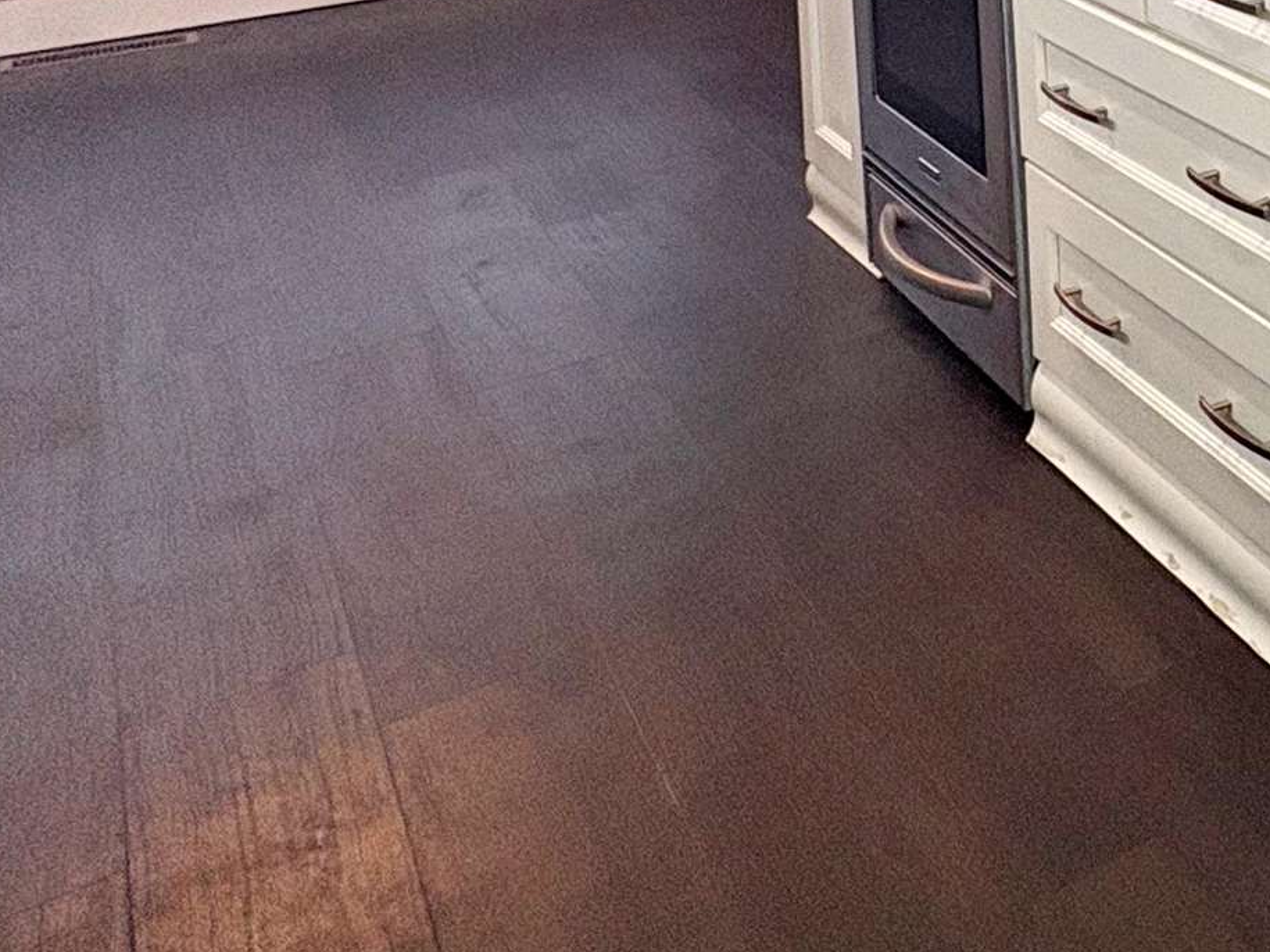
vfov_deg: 25.3
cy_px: -375
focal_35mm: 47
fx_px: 1724
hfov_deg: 26.5
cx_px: 1985
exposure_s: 1/60
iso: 125
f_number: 2.2
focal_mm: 2.22
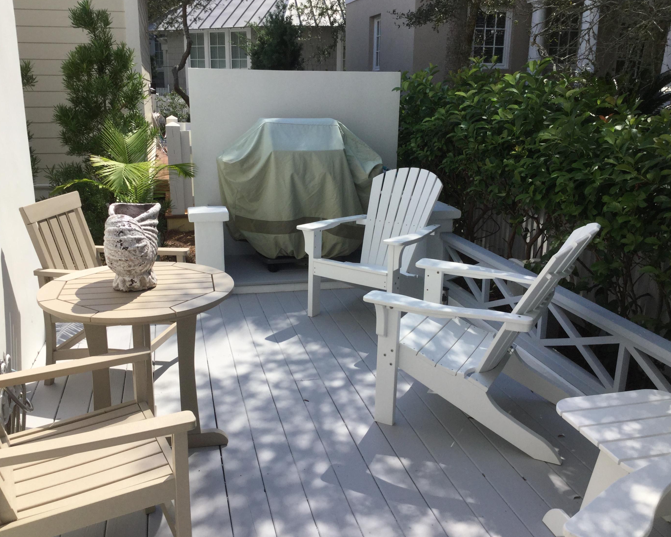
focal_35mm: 33
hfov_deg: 54.2
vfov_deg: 44.5
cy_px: 268
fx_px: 655
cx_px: 316
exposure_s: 1/1481
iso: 25
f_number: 2.4
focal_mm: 3.3
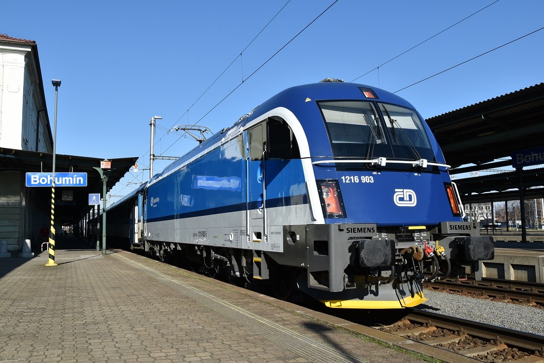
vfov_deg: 41.7
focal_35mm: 32
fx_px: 476
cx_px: 272
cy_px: 182
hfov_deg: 59.5
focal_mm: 21
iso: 200
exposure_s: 1/400
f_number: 9
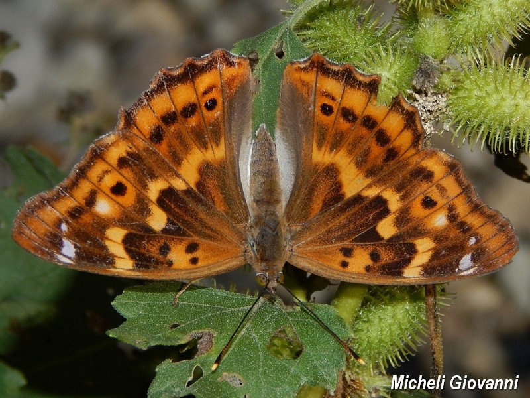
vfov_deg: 11.2
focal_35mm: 132
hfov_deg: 14.9
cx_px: 265
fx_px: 2021
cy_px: 199
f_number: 9.6
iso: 125
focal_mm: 23.4
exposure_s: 1/640
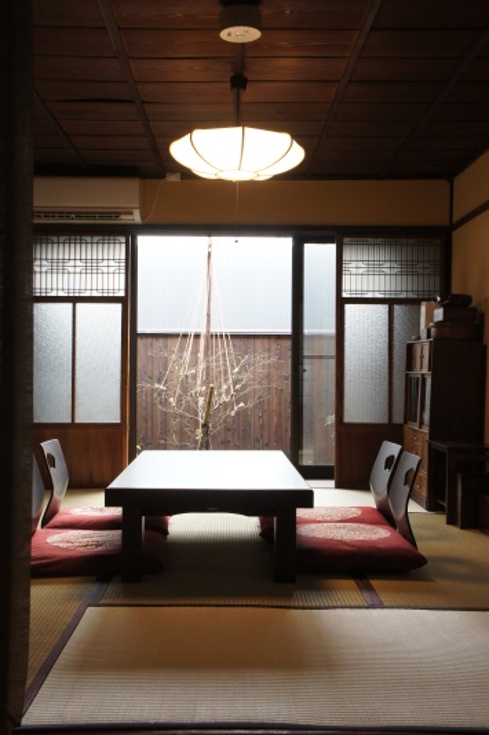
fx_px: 827
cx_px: 244
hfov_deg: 33.0
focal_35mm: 40
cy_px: 368
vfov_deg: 48.0
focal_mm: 27
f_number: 9
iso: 1000
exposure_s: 1/50
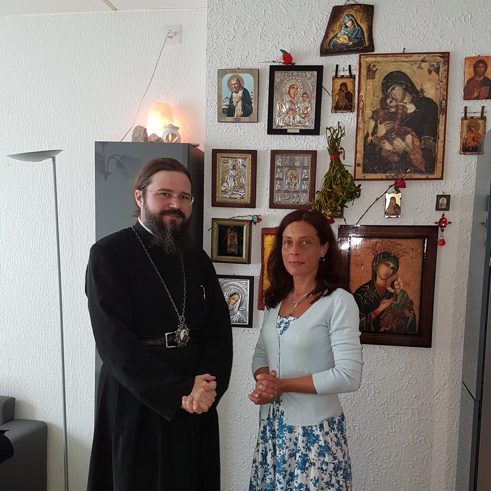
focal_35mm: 34
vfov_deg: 47.9
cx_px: 262
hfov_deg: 48.4
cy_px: 315
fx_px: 546
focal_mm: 4.2
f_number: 1.7
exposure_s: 1/50
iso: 160
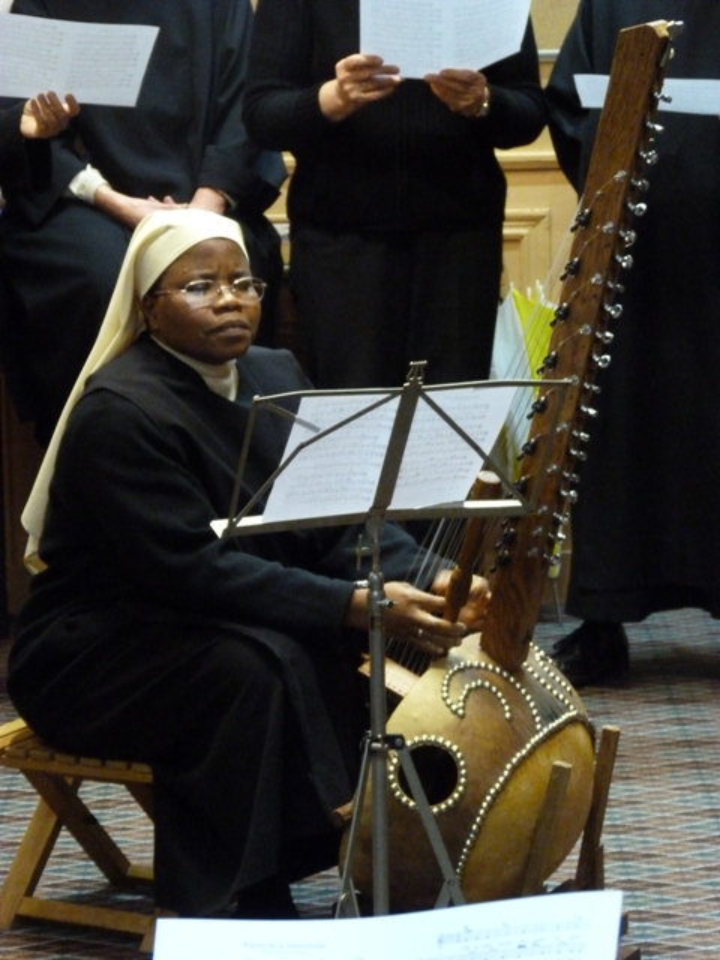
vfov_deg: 15.2
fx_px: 3605
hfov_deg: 11.4
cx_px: 360
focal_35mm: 130
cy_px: 480
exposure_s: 1/10
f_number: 3.6
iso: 800
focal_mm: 23.5
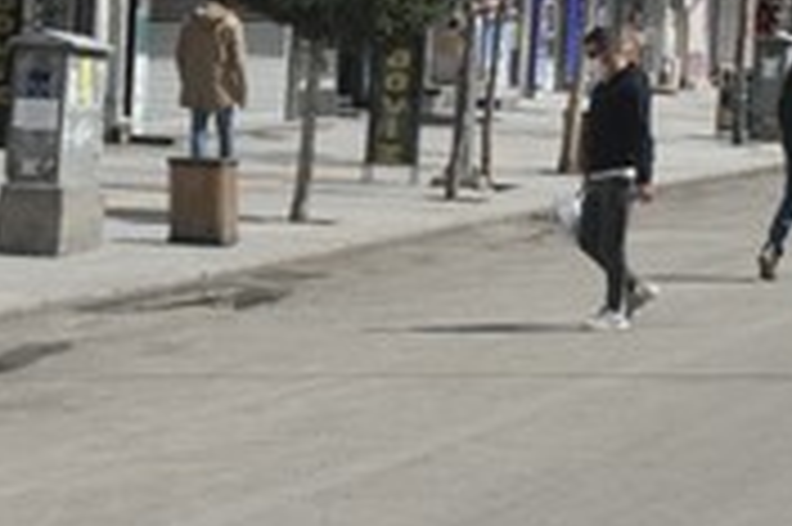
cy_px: -216
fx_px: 5491
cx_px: 806
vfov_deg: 5.4
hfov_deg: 8.2
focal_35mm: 250
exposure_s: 1/640
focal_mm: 45
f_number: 13
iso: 800
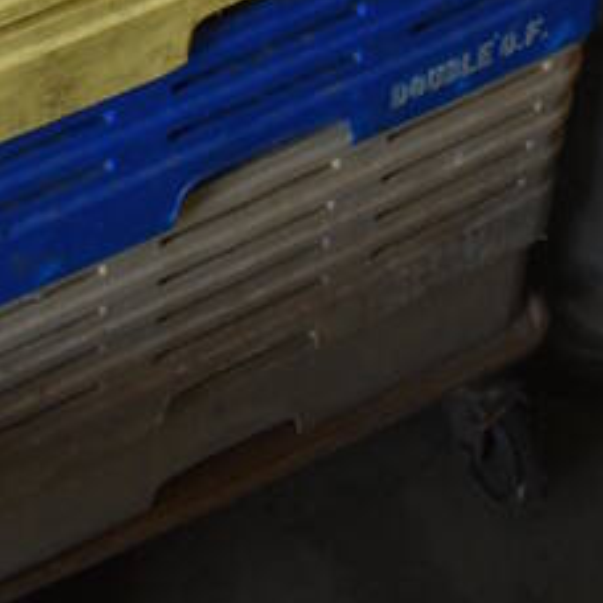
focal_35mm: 92
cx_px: 85
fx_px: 1813
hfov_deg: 18.6
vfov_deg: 15.7
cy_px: -538
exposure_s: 1/250
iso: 800
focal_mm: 18
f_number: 3.5
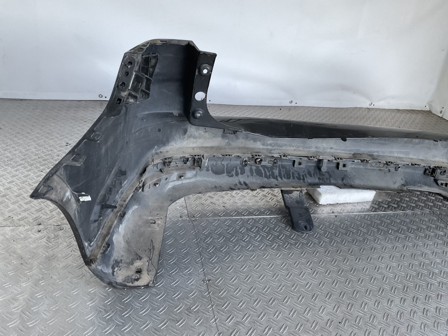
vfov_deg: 48.2
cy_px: 168
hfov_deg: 61.7
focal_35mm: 29
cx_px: 224
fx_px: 375
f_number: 1.8
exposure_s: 1/60
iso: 80
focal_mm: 3
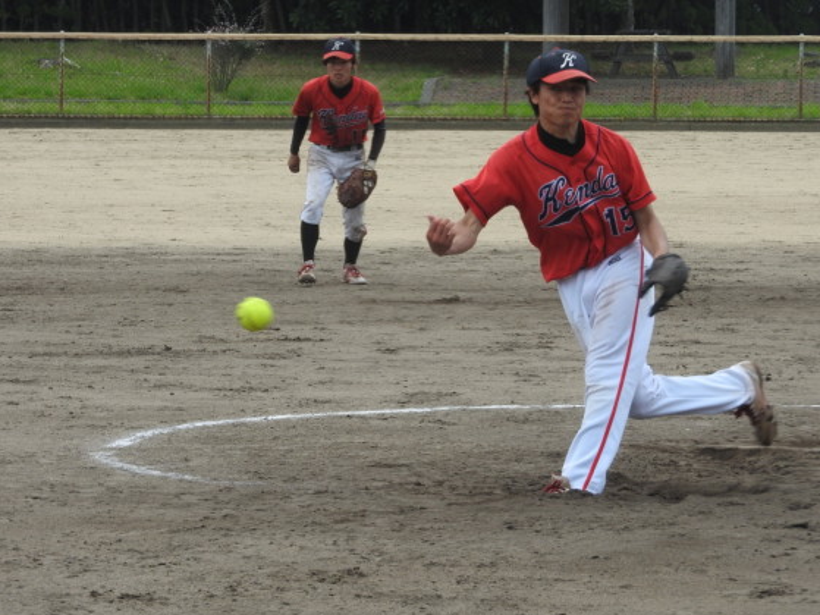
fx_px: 5589
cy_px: 295
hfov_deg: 8.4
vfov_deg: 6.3
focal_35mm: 236
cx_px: 439
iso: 100
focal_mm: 39.4
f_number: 5.3
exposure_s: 1/400
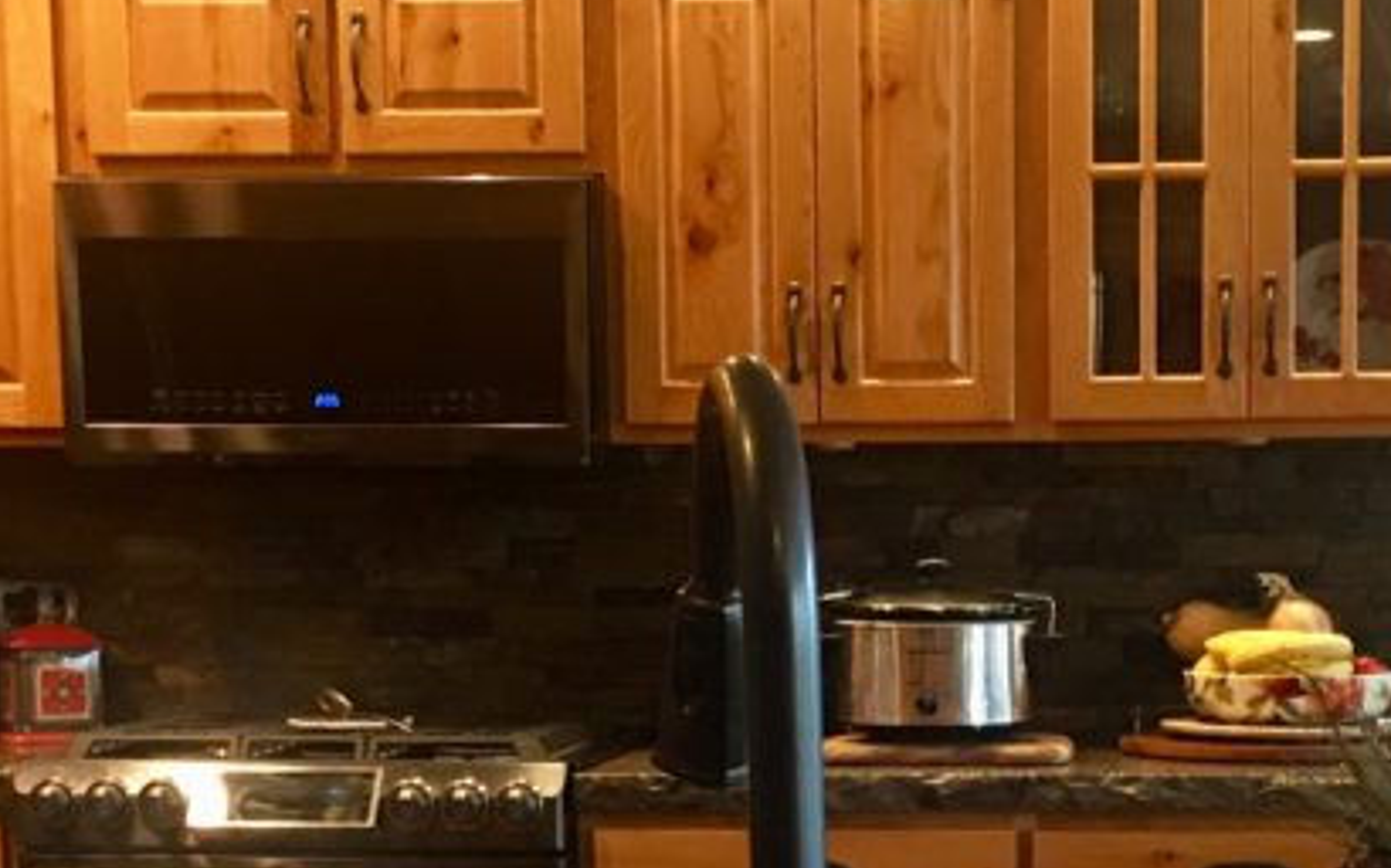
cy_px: 858
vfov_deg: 15.8
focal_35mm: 81
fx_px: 3070
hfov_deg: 25.4
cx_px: 947
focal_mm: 4.15
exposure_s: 1/10
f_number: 2.2
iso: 80
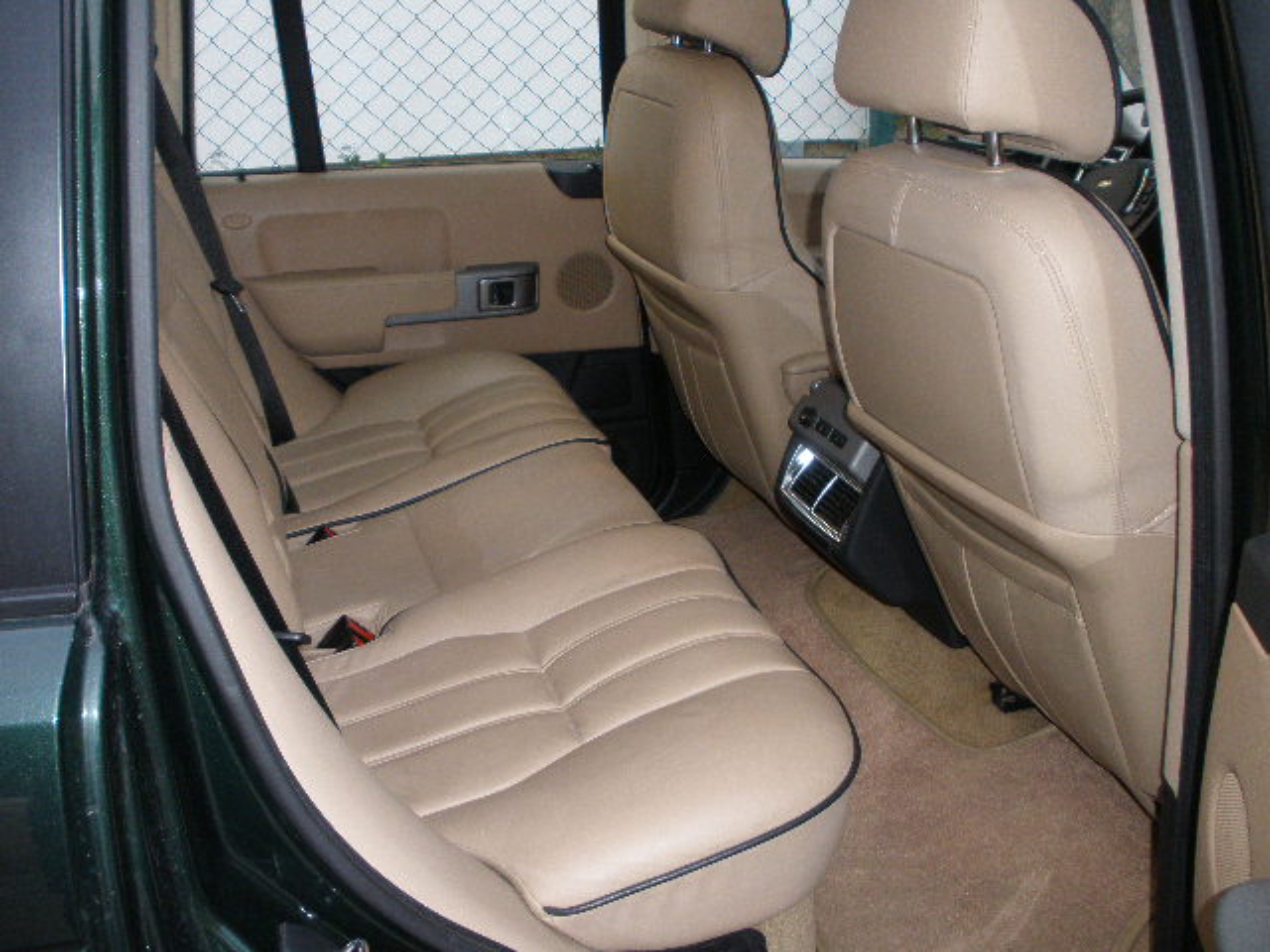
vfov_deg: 39.7
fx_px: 1321
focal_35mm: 36
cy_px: 476
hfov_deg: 51.4
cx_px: 635
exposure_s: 1/30
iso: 160
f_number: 3.5
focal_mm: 6.3
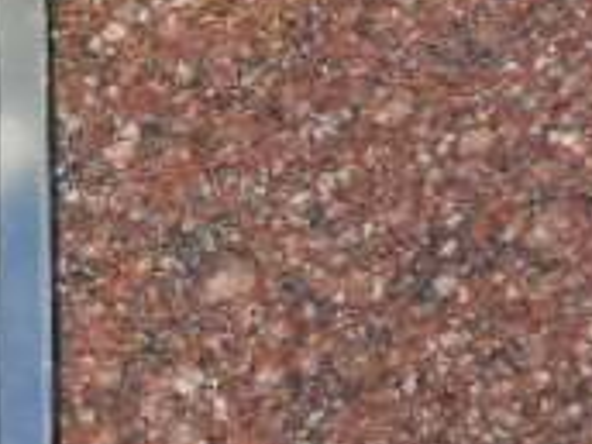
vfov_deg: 15.9
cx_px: -351
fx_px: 1590
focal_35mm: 93
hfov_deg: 18.2
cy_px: 169
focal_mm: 4.5
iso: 80
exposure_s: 1/400
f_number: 3.7
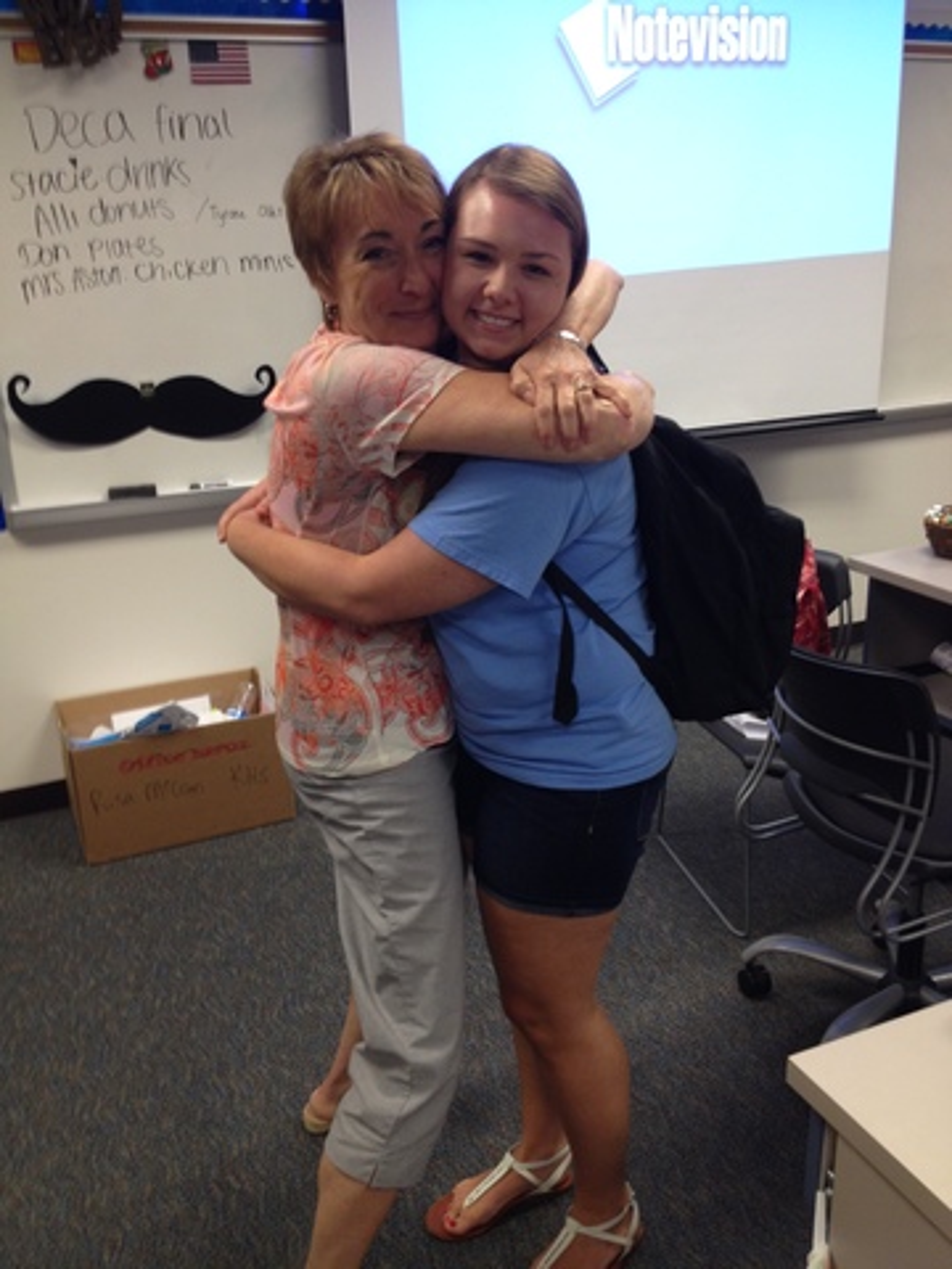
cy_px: 634
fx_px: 1283
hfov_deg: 40.7
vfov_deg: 52.6
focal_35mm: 35
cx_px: 476
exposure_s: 1/20
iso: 80
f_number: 2.4
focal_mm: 4.28
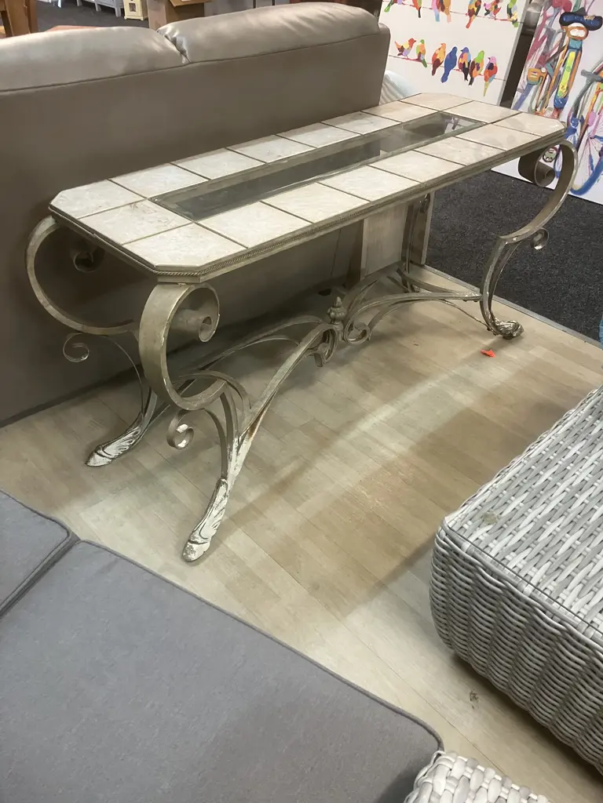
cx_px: 302
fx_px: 650
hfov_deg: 49.7
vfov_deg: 63.4
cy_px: 402
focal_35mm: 28
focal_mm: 3.99
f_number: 1.8
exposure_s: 1/50
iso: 160
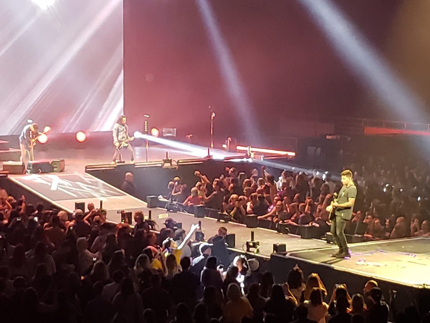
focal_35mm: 26
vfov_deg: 53.1
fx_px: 323
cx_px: 215
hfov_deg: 67.3
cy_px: 162
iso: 250
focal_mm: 4.3
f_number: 1.5
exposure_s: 1/60
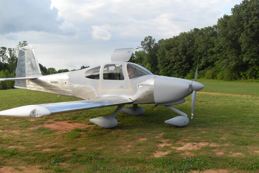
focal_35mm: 38
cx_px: 134
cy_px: 100
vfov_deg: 35.0
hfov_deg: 50.7
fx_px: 273
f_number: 7
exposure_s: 1/60
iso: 80
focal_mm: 6.3
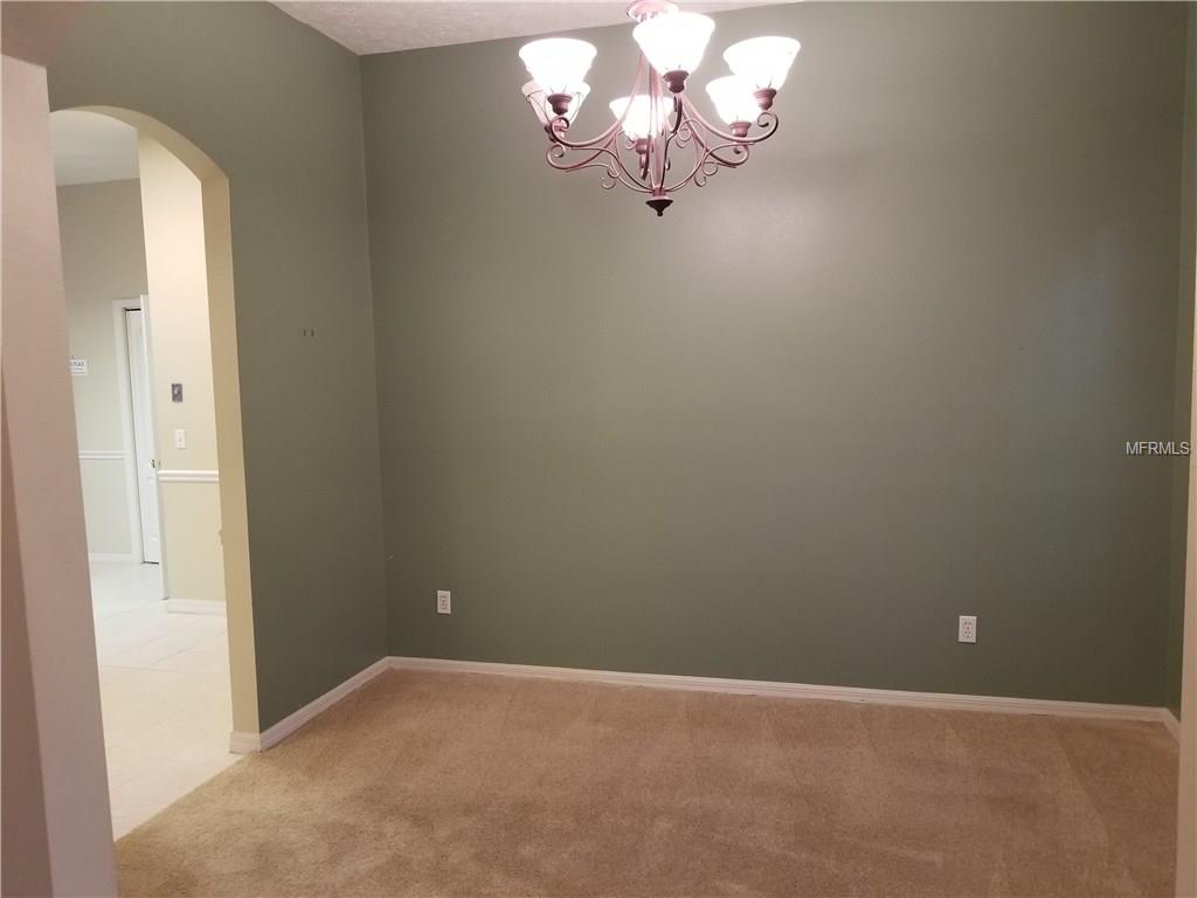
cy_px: 449
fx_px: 899
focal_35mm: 26
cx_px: 598
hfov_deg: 67.3
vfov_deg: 53.1
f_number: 1.7
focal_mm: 4.25
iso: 160
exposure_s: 1/30
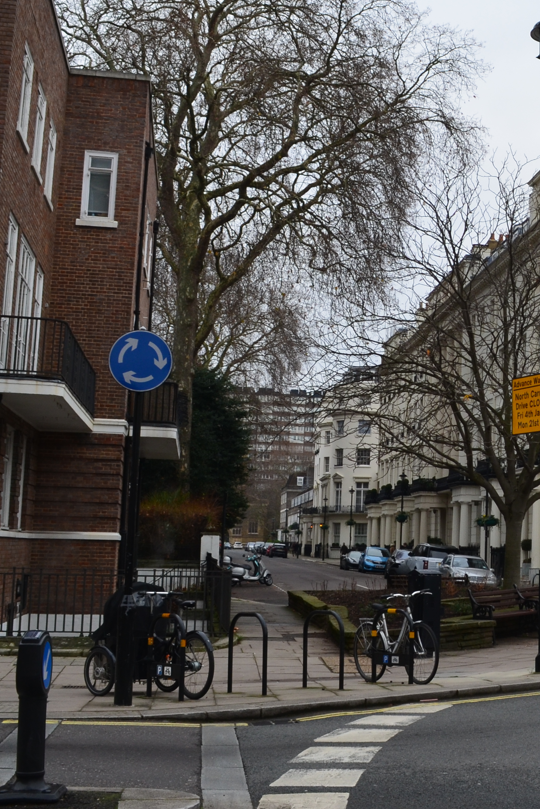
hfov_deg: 23.4
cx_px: 562
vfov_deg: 36.2
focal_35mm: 55
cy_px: 348
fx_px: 1237
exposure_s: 1/60
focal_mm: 18
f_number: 10
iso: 320
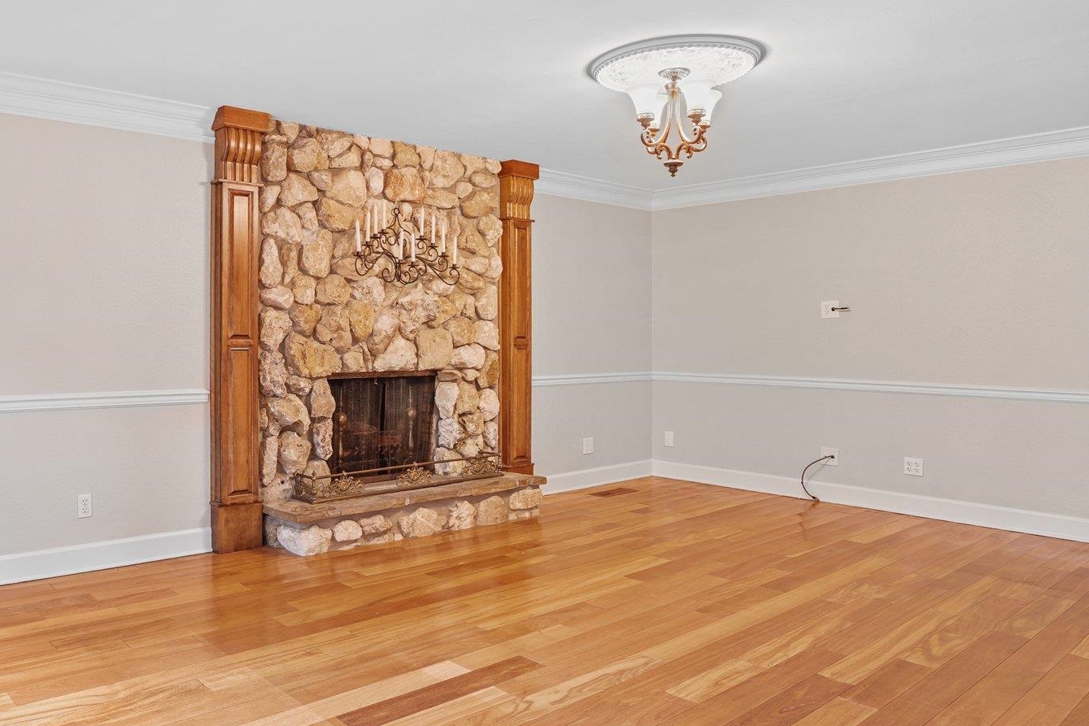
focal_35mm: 26
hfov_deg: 67.6
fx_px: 787
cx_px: 369
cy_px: 338
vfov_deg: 49.5
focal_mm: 17
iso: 100
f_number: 9
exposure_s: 6
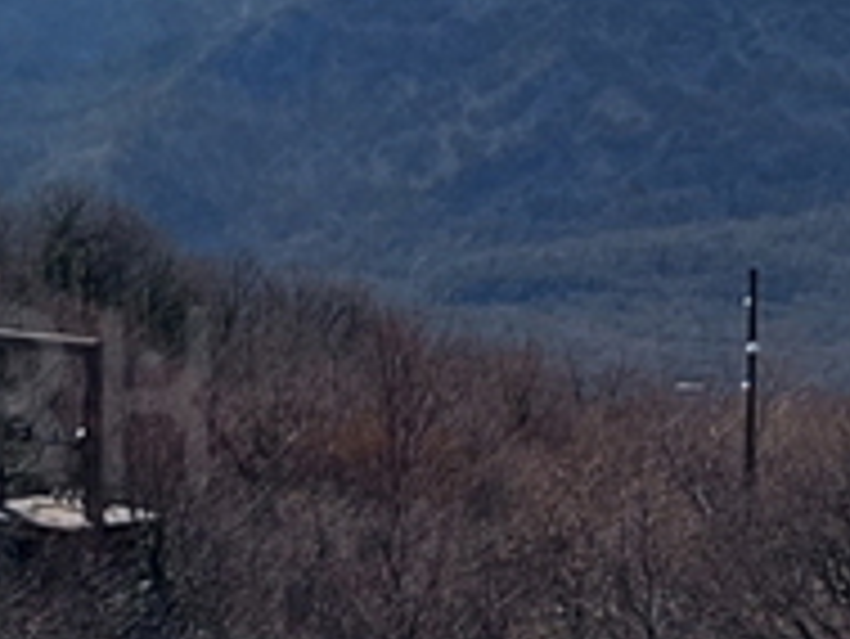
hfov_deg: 12.4
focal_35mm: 152
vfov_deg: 9.8
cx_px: -391
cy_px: 288
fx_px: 3735
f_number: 1.8
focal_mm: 5.23
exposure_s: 1/2209
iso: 40
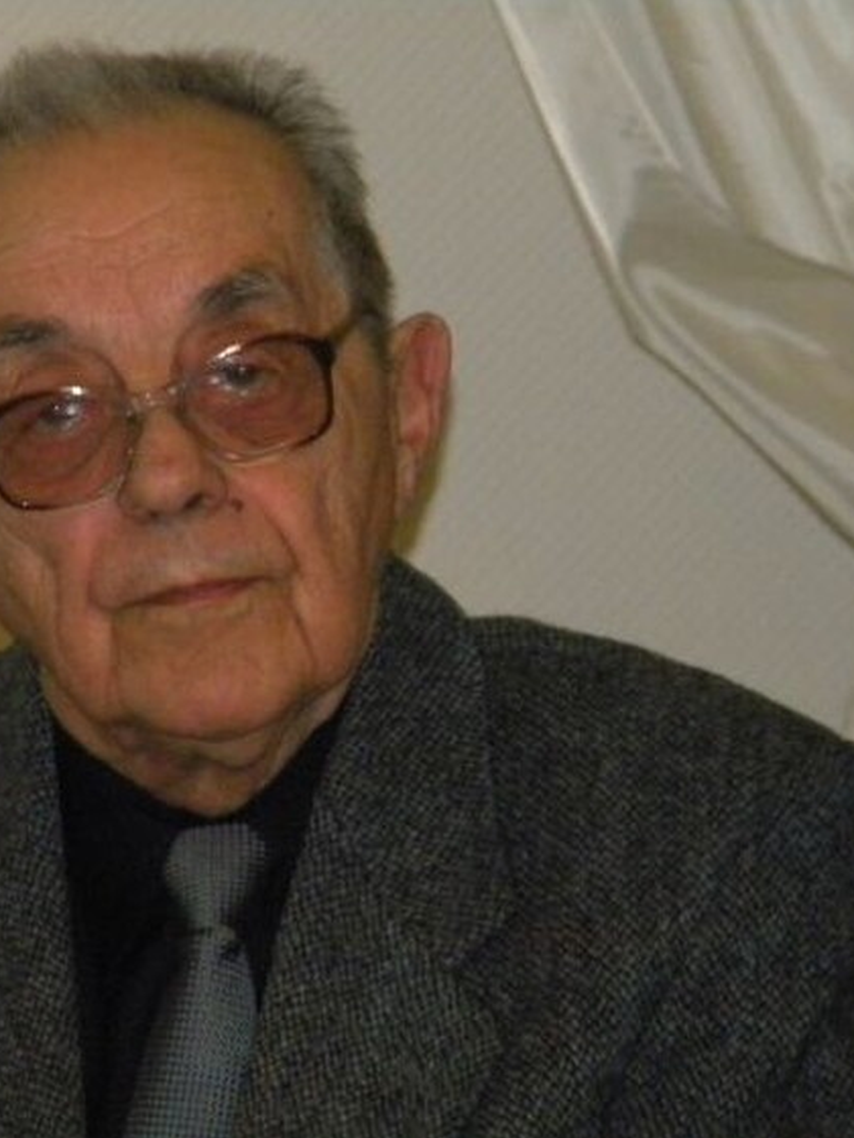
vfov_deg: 4.4
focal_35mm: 449
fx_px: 14770
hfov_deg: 3.3
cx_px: 181
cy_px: 568
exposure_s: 1/30
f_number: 5.4
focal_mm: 60.7
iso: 800
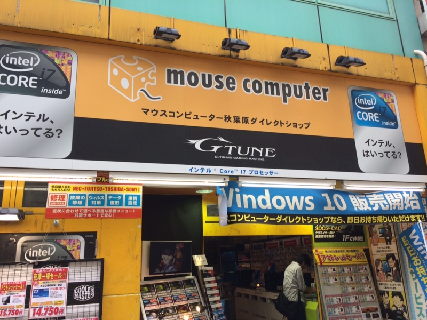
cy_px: 160
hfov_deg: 61.7
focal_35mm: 29
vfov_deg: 48.2
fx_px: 358
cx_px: 214
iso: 32
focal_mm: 4.15
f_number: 2.2
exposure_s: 1/173
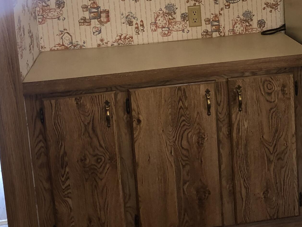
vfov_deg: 21.4
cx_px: 226
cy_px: 16
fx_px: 584
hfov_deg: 28.6
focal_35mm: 67
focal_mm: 3.99
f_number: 1.8
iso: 32
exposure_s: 1/30
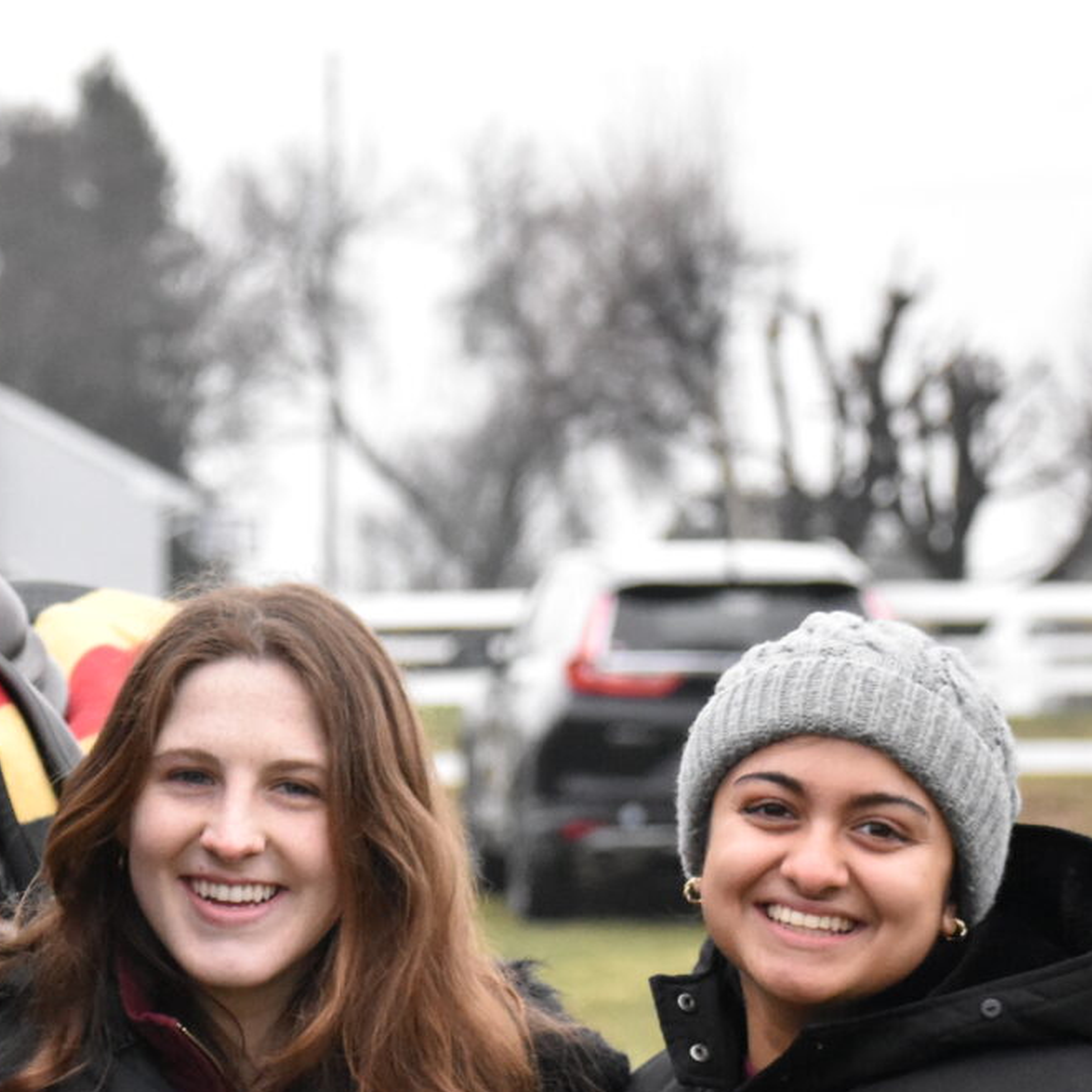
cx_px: -130
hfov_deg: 6.3
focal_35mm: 276
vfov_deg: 6.3
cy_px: 987
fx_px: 9851
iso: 3200
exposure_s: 1/4000
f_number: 4.5
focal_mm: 70
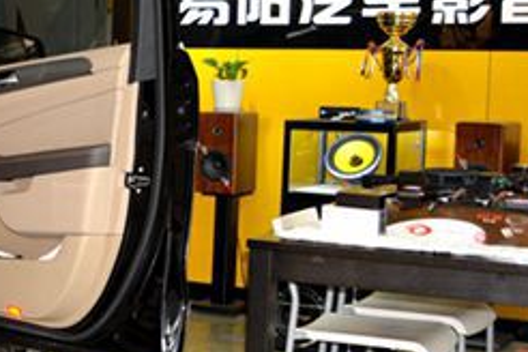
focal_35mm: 87
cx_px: -122
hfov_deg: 21.5
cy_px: 153
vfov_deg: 15.7
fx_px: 1276
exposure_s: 1/60
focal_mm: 22
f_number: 3.8
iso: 560
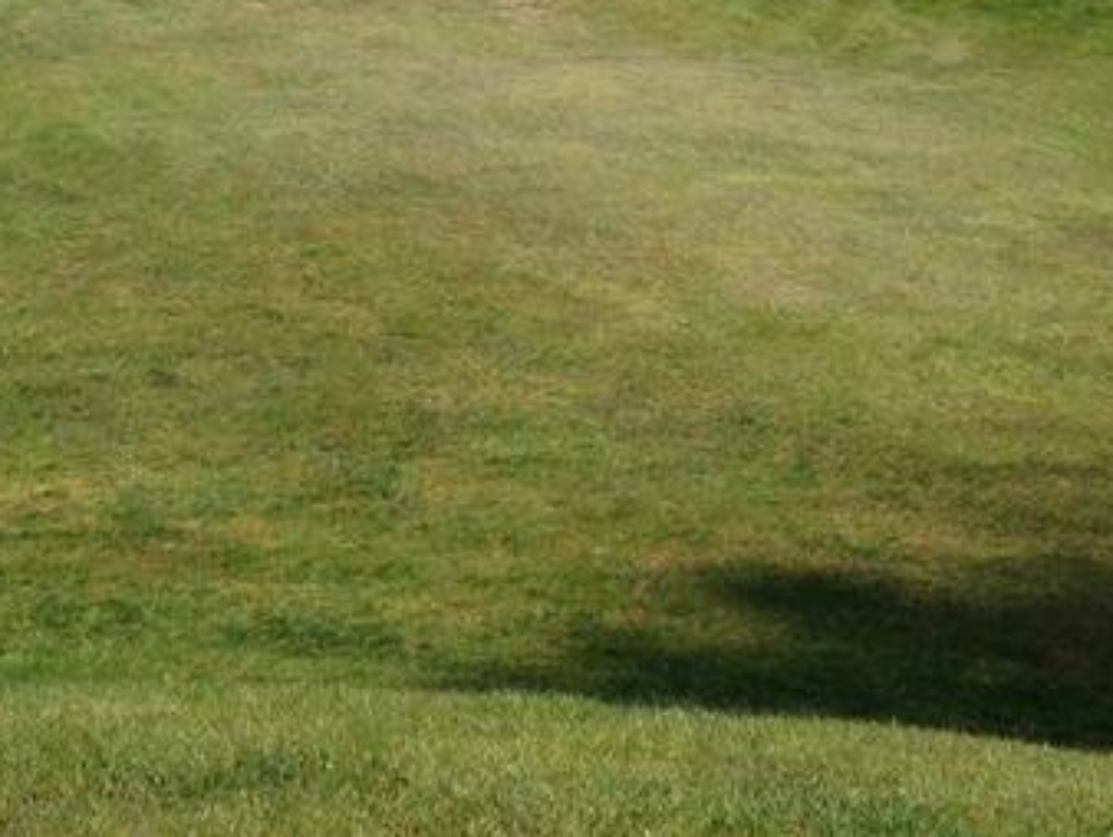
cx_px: 142
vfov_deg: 18.4
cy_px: -10
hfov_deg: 24.4
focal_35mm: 78
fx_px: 2510
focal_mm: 4.12
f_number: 2.4
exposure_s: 1/1550
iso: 50
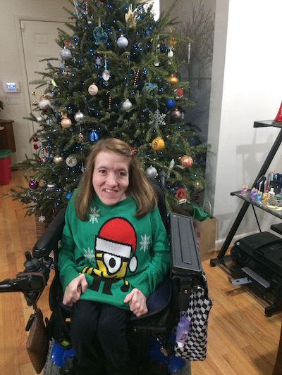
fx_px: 315
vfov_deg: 61.6
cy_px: 188
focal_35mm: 29
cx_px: 141
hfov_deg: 48.2
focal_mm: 4.15
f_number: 2.2
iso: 250
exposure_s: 1/20
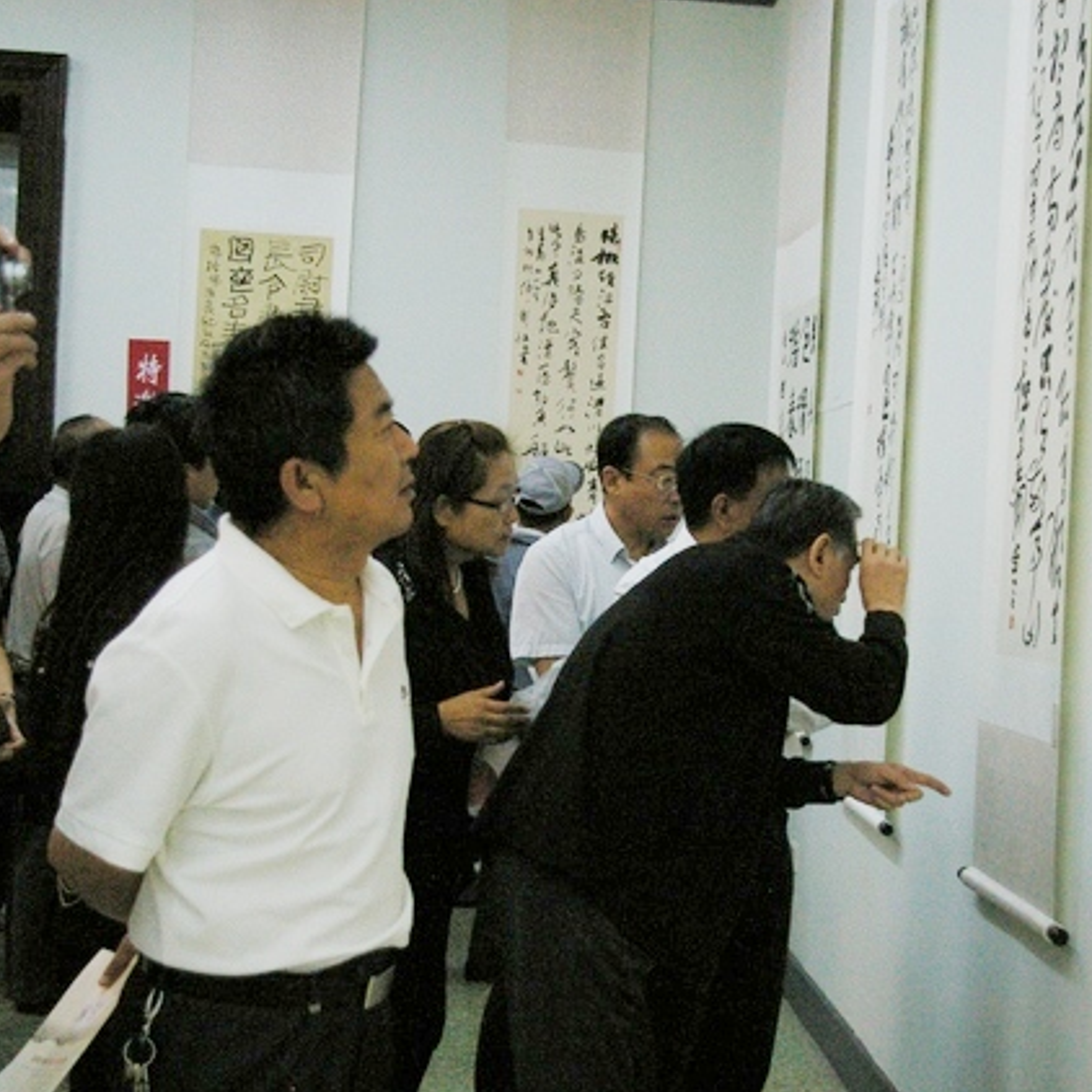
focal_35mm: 51
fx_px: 1820
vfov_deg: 33.4
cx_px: 691
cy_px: 546
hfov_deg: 33.2
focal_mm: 26
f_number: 4
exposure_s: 1/125
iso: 1600
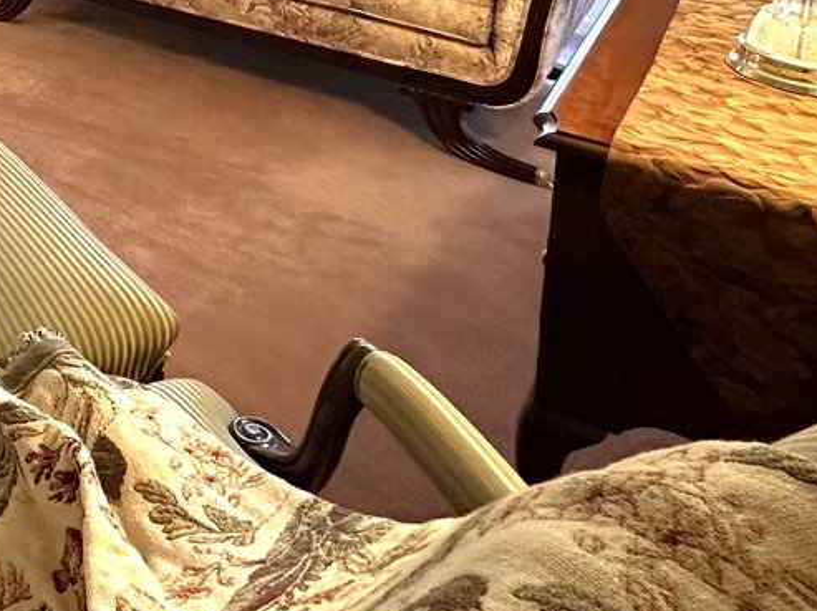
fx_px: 1014
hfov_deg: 37.9
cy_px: -173
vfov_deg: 28.0
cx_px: -42
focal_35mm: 43
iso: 250
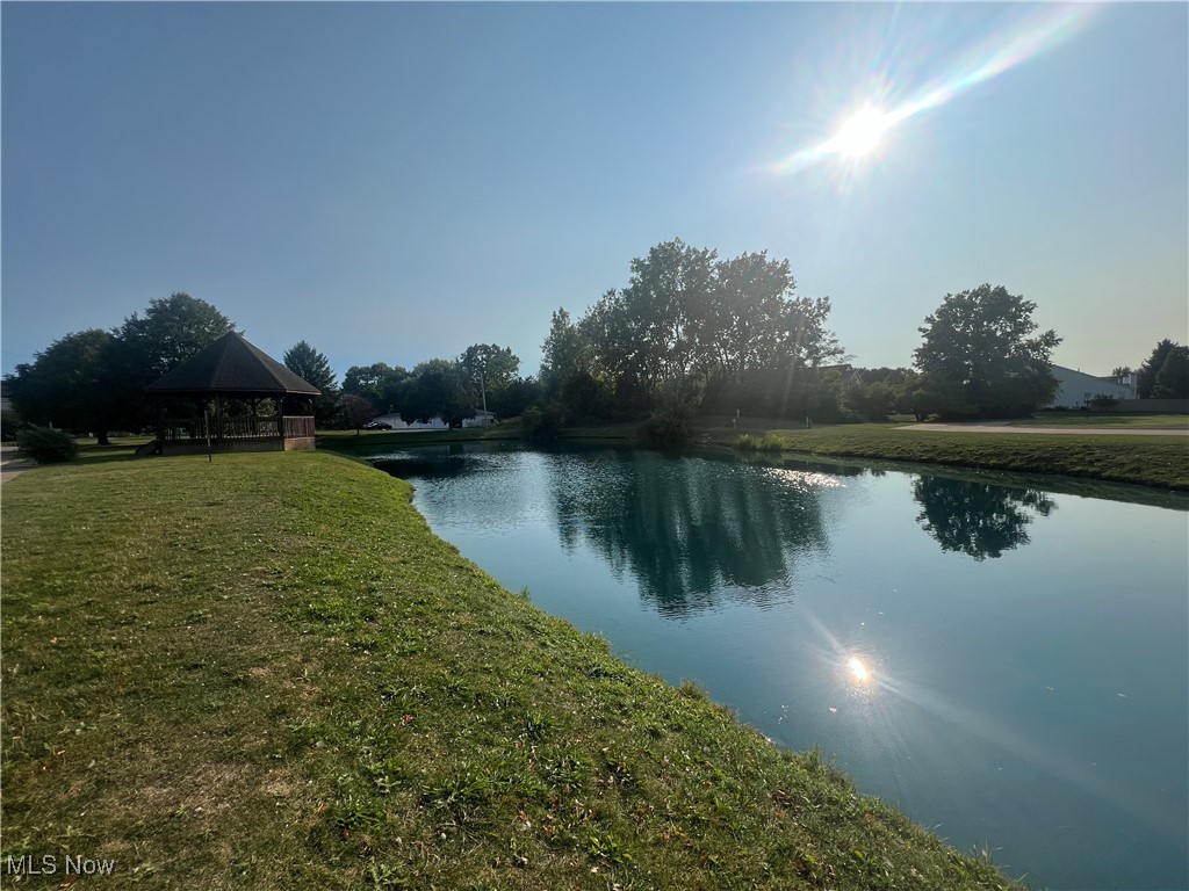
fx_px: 447
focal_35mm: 13
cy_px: 446
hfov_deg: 106.2
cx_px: 594
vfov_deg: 89.9
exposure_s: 1/2179
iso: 32
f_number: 1.8
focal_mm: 1.57
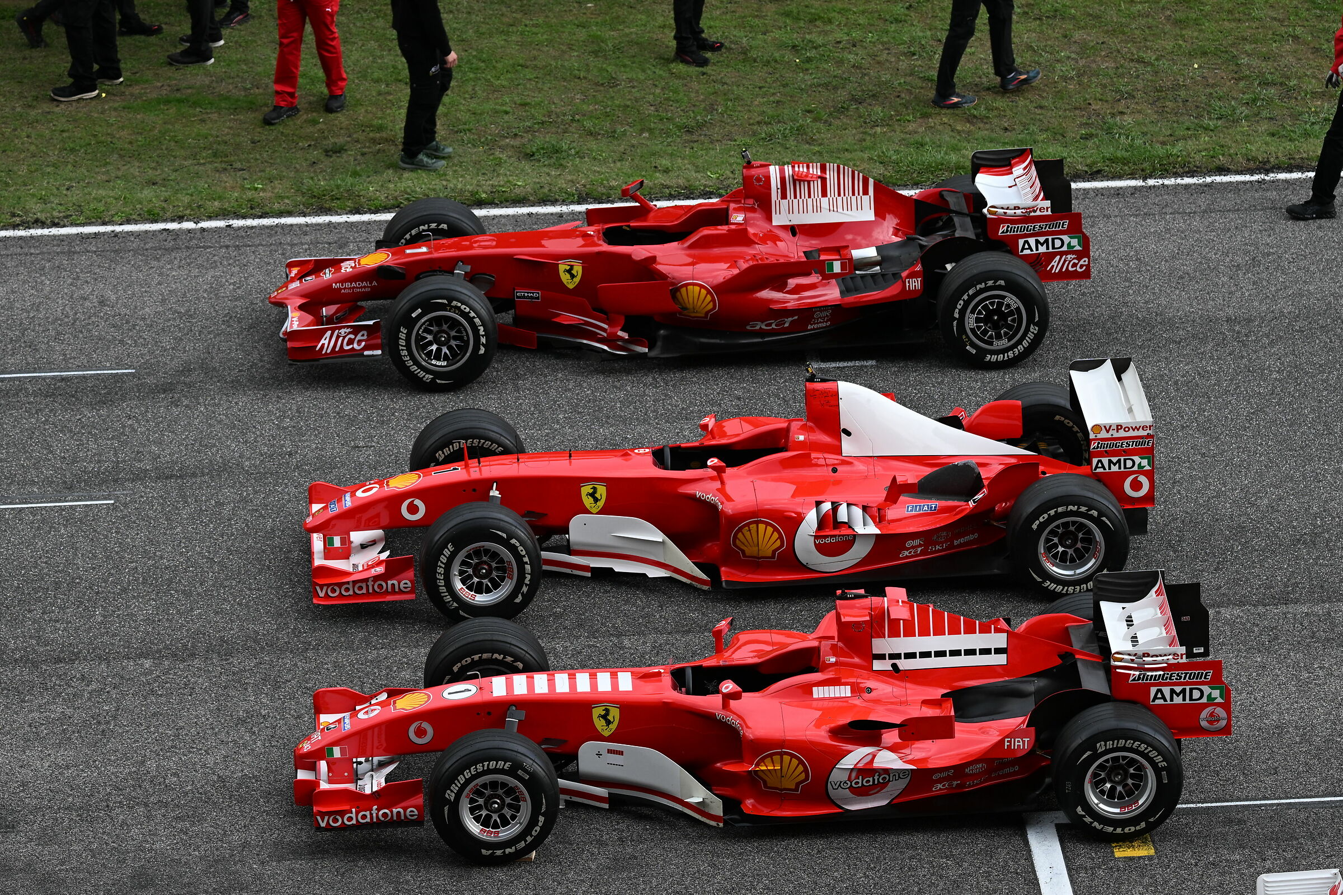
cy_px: 448
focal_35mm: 195
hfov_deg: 10.6
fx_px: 7273
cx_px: 672
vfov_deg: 7.0
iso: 220
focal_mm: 130
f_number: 5.6
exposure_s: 1/500
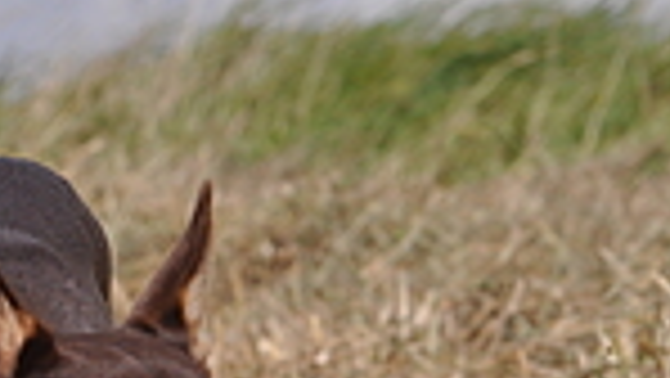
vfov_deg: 2.1
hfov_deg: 3.7
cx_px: 18
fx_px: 10480
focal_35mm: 590
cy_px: 518
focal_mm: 125
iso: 500
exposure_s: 1/1600
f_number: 10
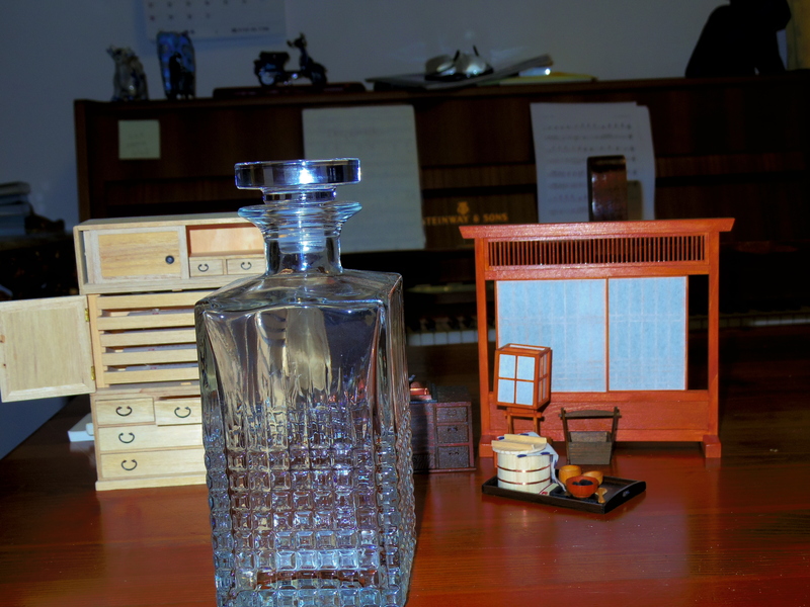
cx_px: 405
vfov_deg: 29.7
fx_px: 1147
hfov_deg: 38.9
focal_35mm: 49
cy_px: 304
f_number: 3.5
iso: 100
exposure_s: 1/25
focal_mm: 8.9
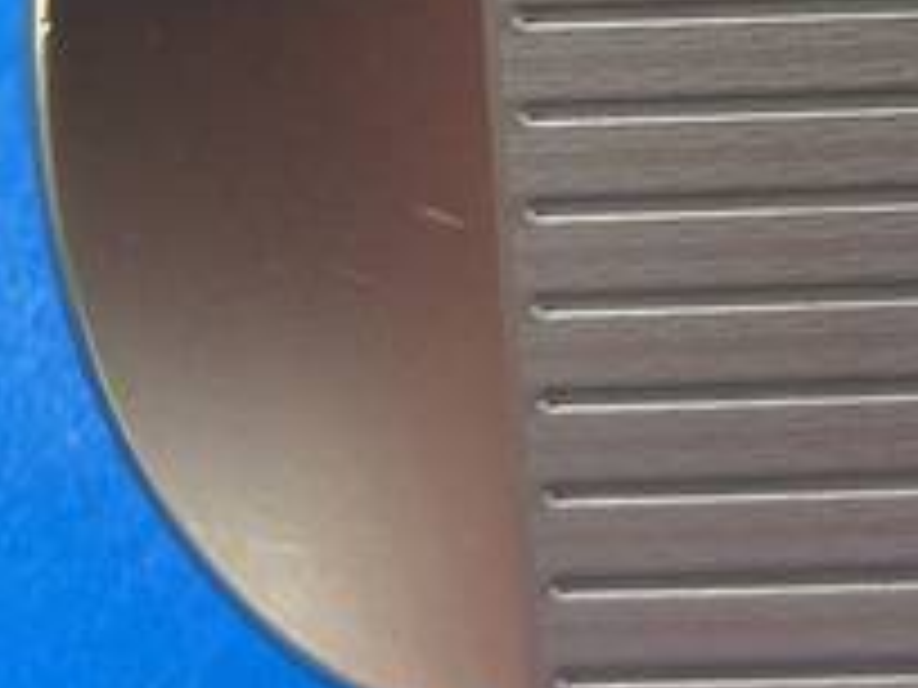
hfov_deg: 19.9
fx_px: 2334
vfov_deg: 16.3
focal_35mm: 88
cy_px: -54
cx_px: 1292
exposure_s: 1/50
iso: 64
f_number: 1.8
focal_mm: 3.99
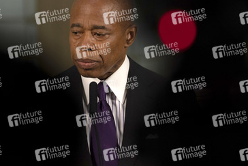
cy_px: 68
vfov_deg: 3.7
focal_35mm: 371
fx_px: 2557
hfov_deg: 5.6
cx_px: 102
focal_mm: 300
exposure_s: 1/400
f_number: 5.6
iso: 4000
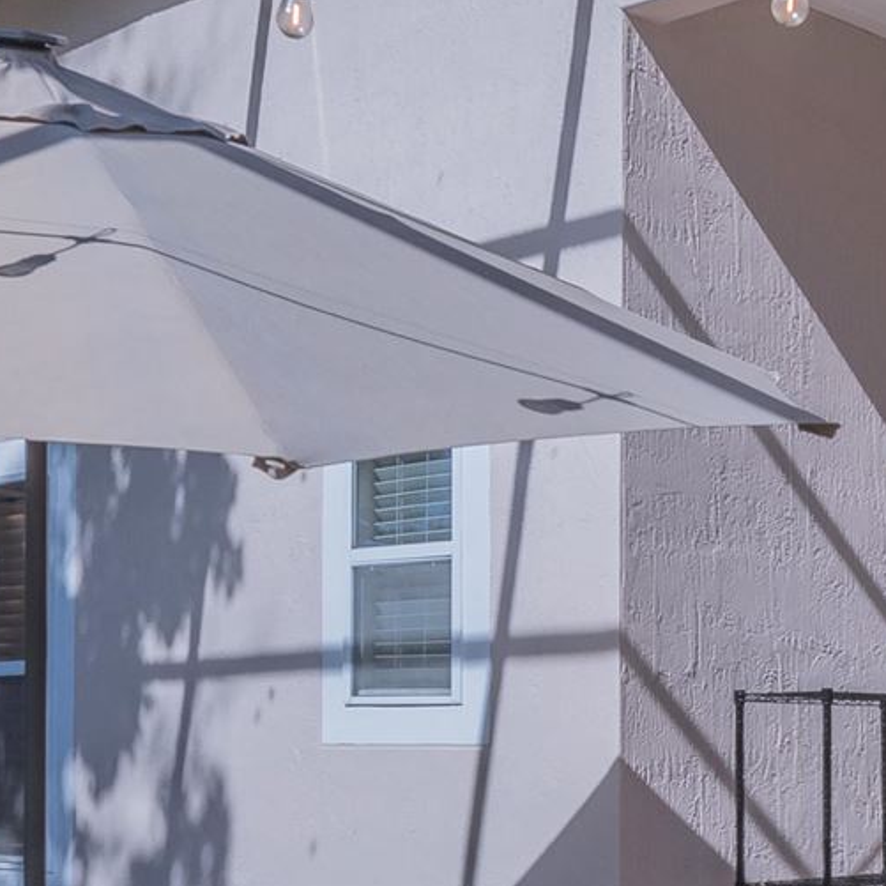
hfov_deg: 22.6
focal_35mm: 73
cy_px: 759
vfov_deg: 23.2
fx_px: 2114
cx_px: 911
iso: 100
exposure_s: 1/200
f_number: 8
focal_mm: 14
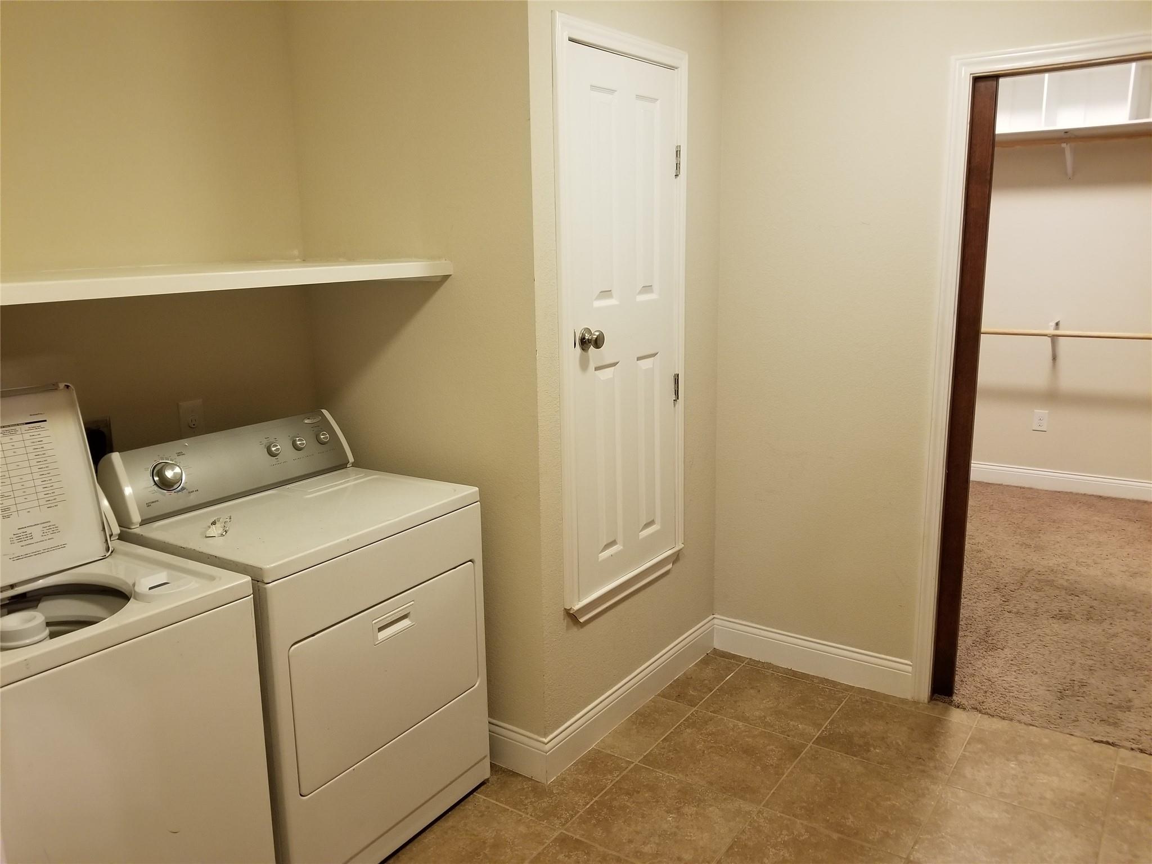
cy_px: 432
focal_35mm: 26
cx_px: 576
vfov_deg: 53.1
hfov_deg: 67.3
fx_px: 865
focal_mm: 4.25
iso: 250
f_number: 1.7
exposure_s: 1/13
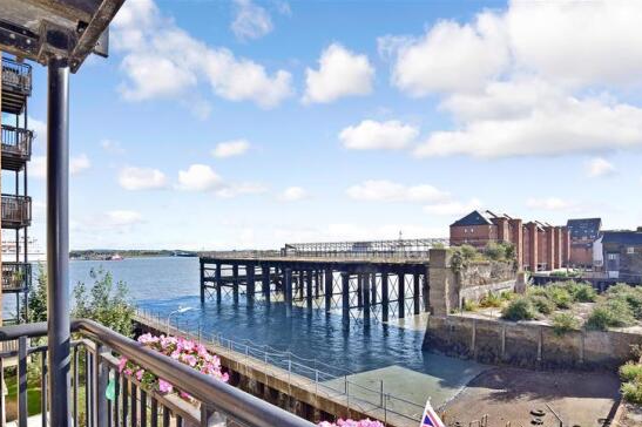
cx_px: 282
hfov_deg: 89.6
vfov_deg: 66.7
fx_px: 321
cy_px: 255
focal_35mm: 18
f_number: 9
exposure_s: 1/200
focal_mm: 10
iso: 200
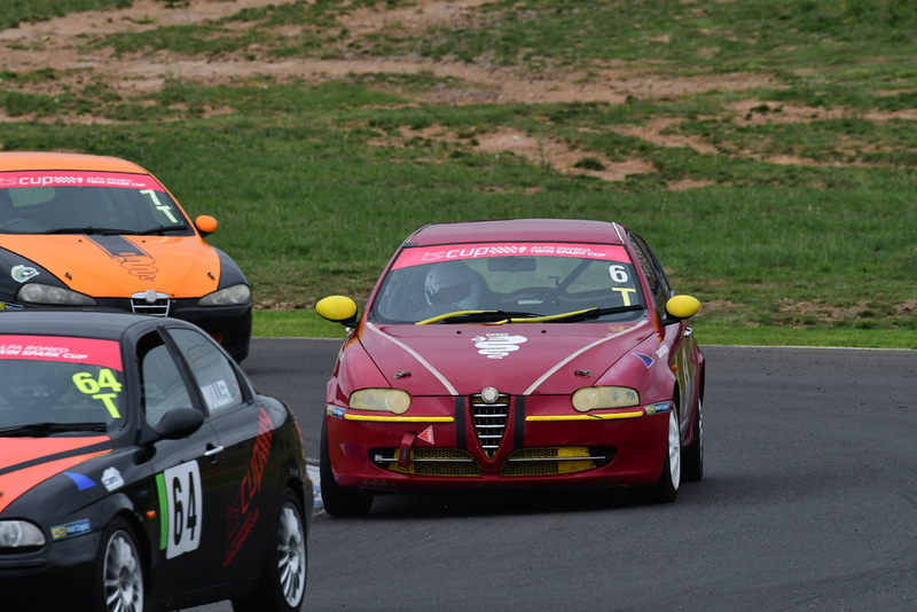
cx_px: 458
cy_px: 306
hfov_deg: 3.5
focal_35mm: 585
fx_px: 14906
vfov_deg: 2.4
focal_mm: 390
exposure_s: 1/640
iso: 1000
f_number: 11
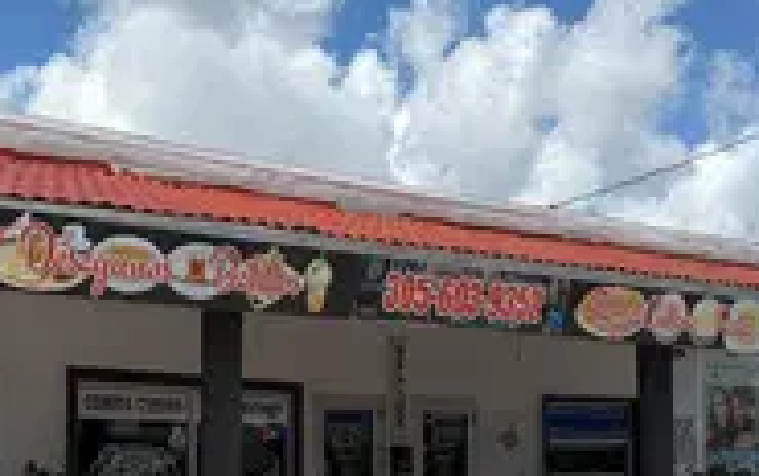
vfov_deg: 23.1
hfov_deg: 36.4
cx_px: 246
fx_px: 1139
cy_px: 419
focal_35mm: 55
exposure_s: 1/5319
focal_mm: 6.76
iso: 80
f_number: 1.78
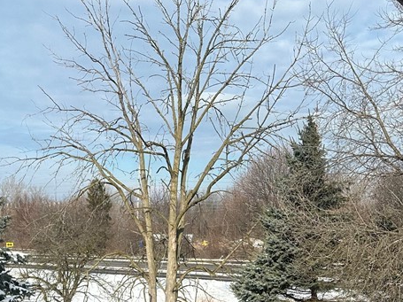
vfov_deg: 25.6
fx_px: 629
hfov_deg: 34.4
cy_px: 304
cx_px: 77
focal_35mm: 54
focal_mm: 6.86
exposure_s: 1/4016
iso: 80
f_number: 1.78
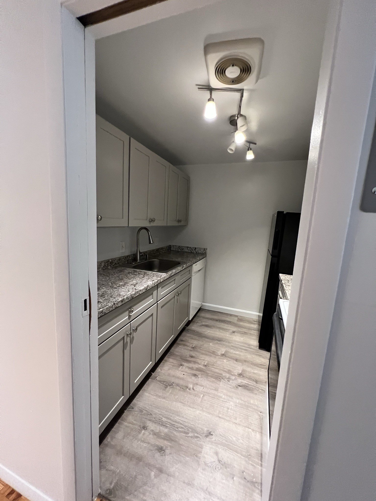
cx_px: 188
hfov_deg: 89.9
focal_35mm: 13
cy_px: 250
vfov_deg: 106.2
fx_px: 188
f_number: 1.8
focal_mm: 1.57
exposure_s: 1/60
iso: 500
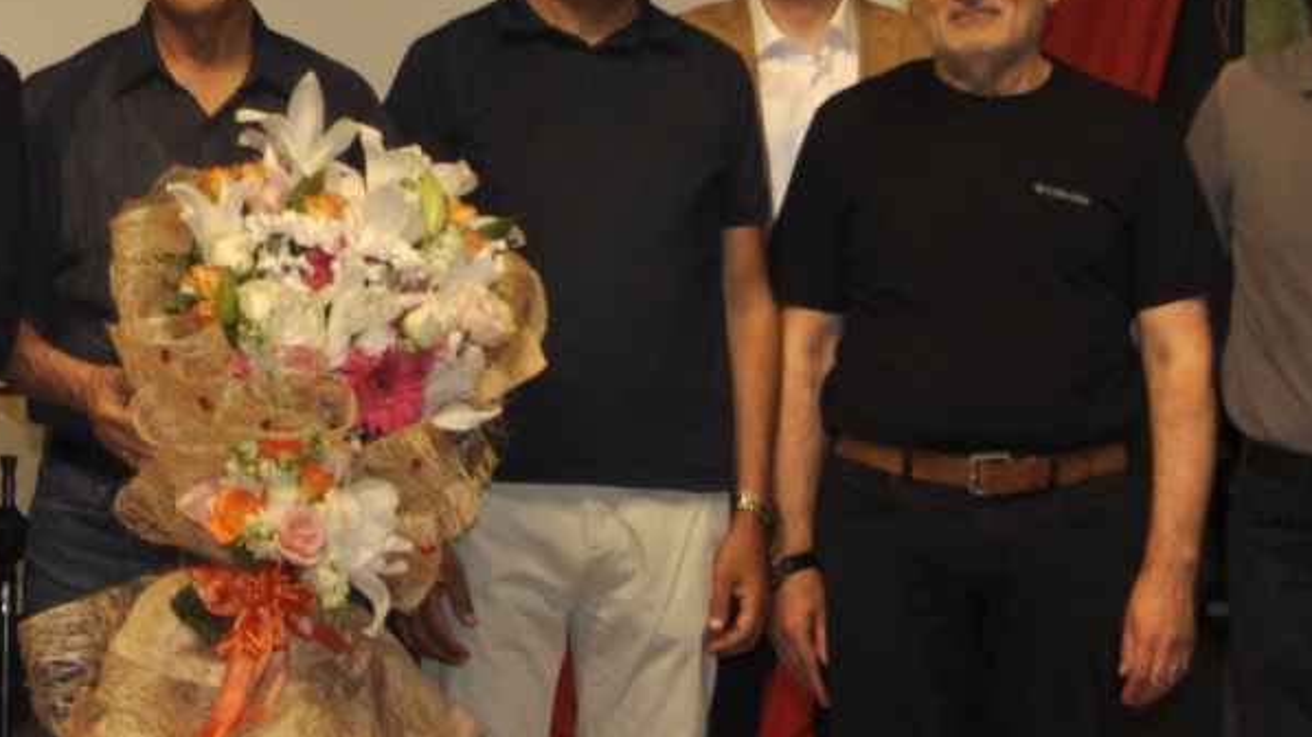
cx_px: 176
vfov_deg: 9.0
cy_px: 283
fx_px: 4695
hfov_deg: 15.7
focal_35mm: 135
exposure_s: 1/60
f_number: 3.5
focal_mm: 24
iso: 200
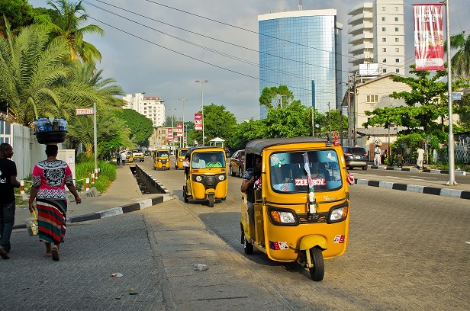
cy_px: 156
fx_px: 586
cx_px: 235
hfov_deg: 43.7
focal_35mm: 45
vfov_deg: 29.7
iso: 320
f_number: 5.6
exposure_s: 1/320
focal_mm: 30
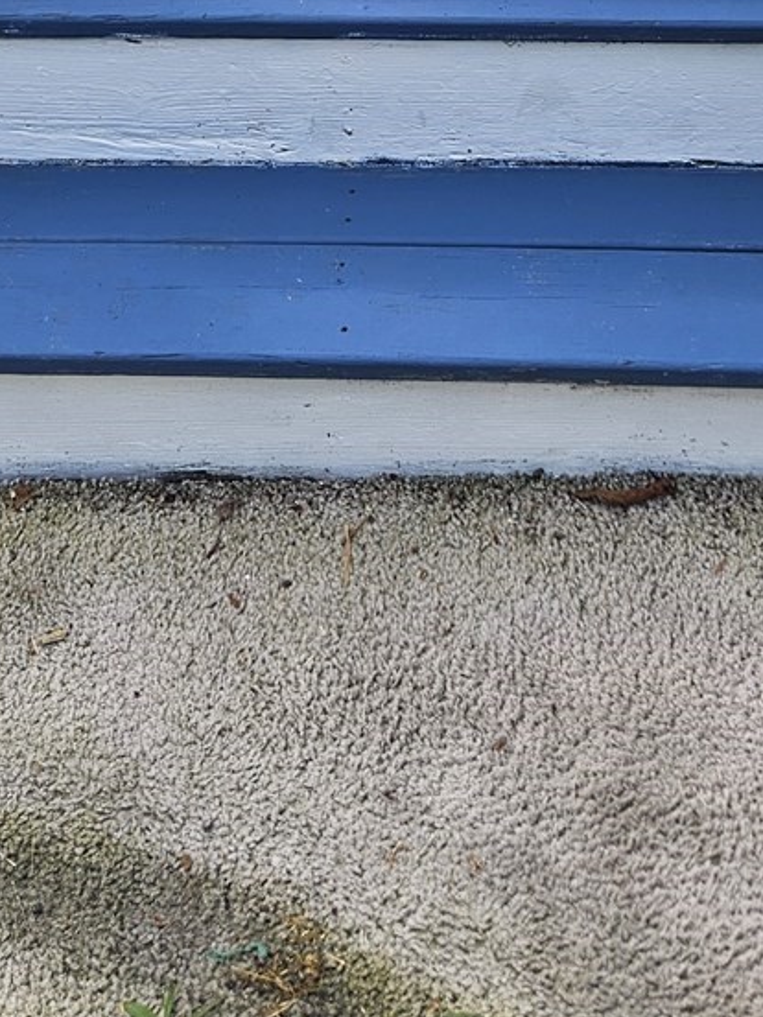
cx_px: 367
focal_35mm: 64
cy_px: -271
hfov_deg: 22.9
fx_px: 1881
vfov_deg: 26.2
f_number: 1.8
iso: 50
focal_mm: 5.4
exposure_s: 1/1061
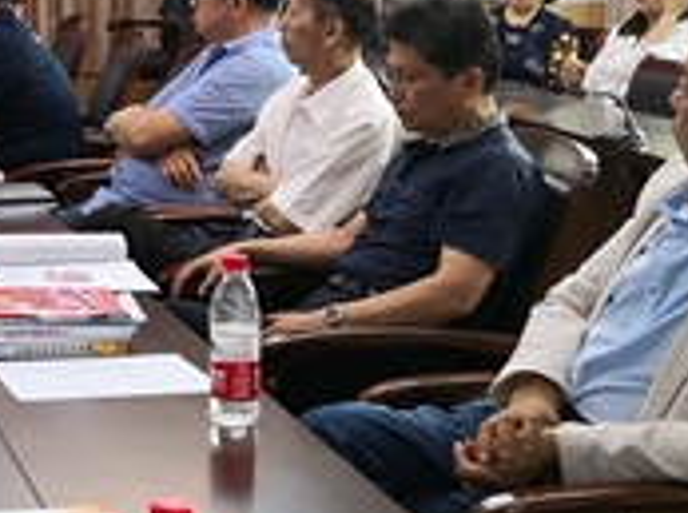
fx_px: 1706
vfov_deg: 17.0
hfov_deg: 20.3
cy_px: 151
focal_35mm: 86
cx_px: -270
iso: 80
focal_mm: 3.95
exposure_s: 1/50
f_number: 1.6
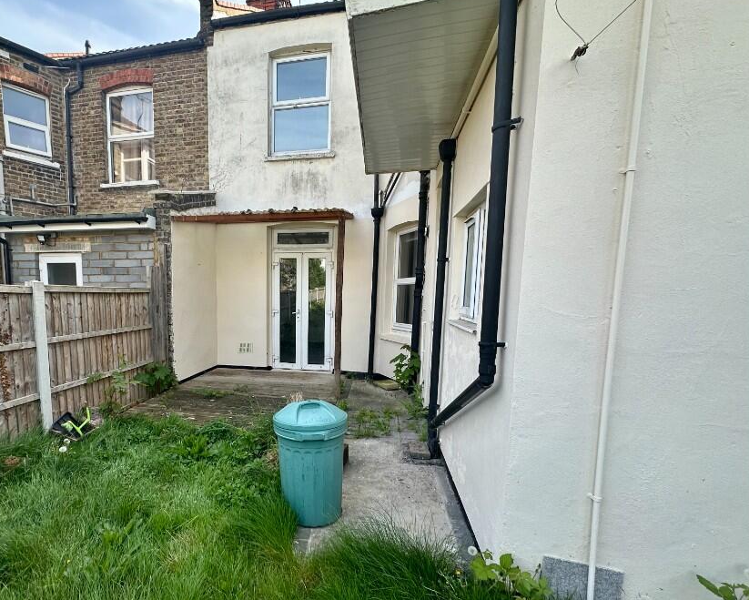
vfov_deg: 76.6
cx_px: 291
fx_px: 377
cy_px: 340
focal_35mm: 17
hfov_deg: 88.2
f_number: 2.2
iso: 40
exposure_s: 1/316
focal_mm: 2.22
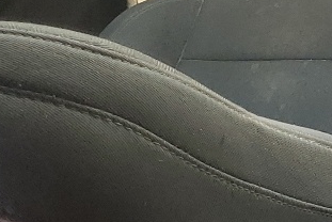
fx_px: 1283
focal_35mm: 139
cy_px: 3
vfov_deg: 9.8
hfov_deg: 12.6
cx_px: 708
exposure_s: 1/141
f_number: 1.5
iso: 50
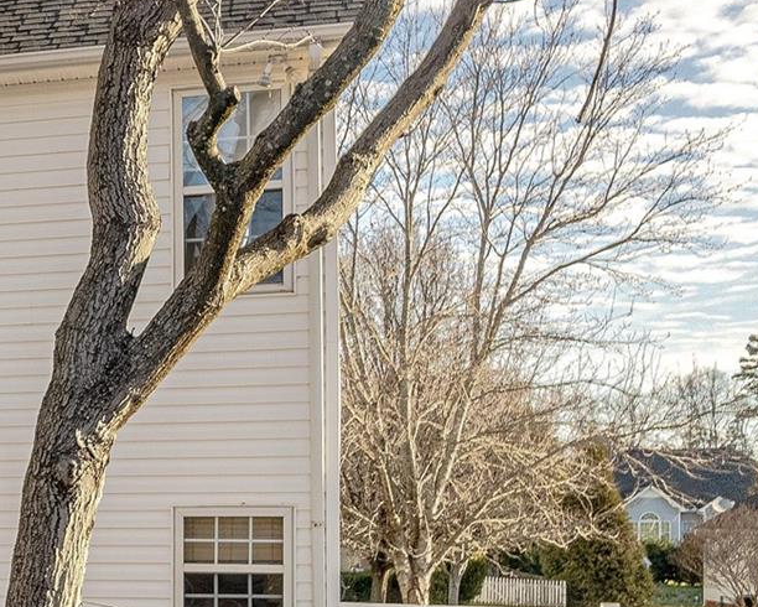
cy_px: 532
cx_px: -437
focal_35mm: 69
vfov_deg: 21.7
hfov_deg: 21.9
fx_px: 1548
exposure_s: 1/2000
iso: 100
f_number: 2.8
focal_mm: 8.38
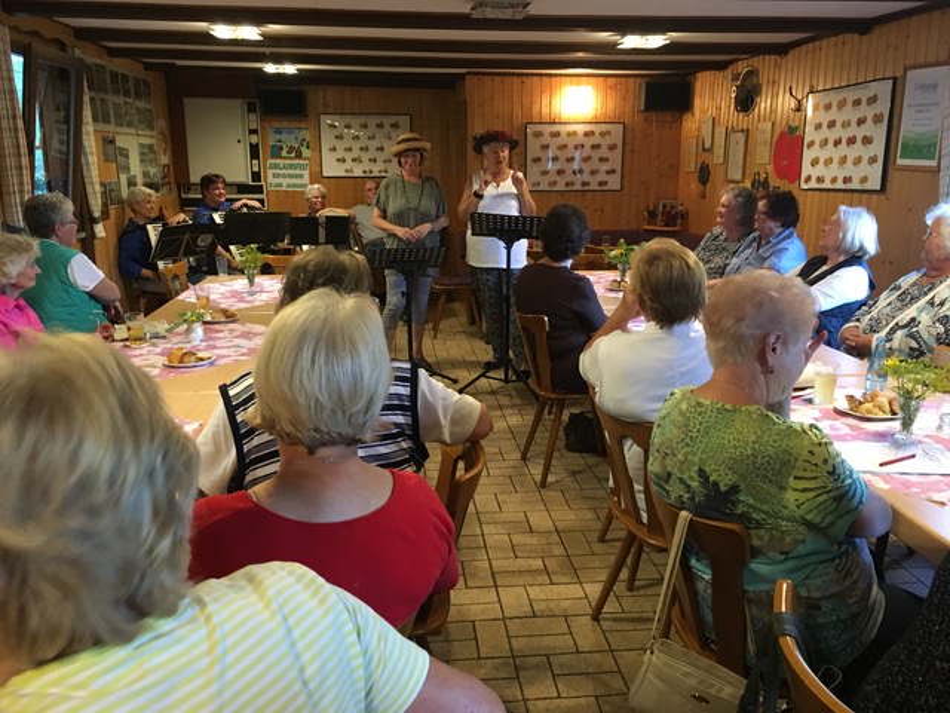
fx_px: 796
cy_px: 356
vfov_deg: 48.2
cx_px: 475
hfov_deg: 61.7
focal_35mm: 29
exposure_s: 1/25
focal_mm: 4.15
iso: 200
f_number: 2.2
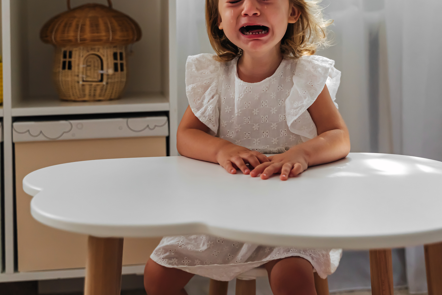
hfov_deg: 32.8
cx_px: 247
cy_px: 116
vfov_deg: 22.2
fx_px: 749
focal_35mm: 61
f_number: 3.2
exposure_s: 1/200
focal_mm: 46
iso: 1600
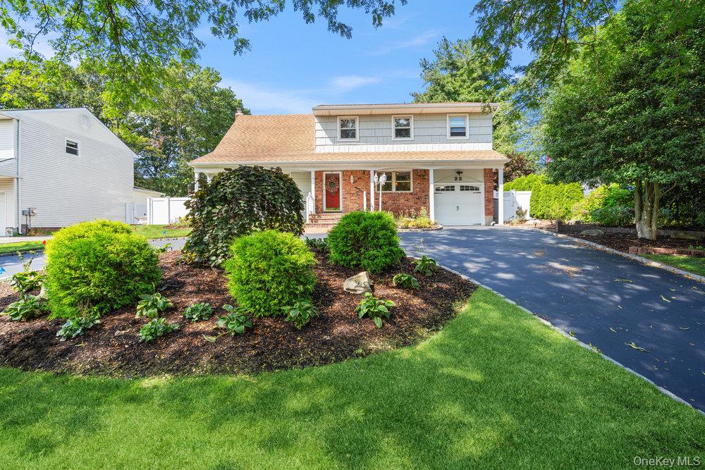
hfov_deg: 96.7
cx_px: 352
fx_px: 313
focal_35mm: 16
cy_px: 235
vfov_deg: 73.8
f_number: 5.6
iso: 160
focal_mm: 16
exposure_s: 1/200
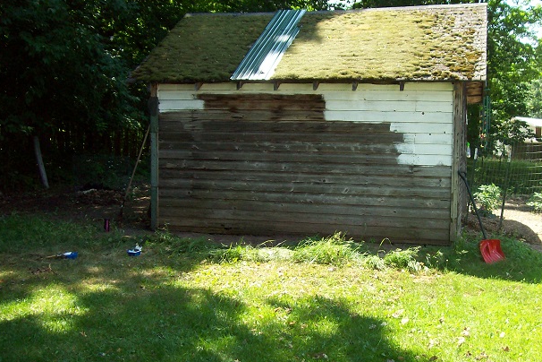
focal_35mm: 44
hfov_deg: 44.4
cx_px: 312
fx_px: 662
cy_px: 203
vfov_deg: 30.5
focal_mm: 6
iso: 80
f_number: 2.7
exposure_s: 1/308
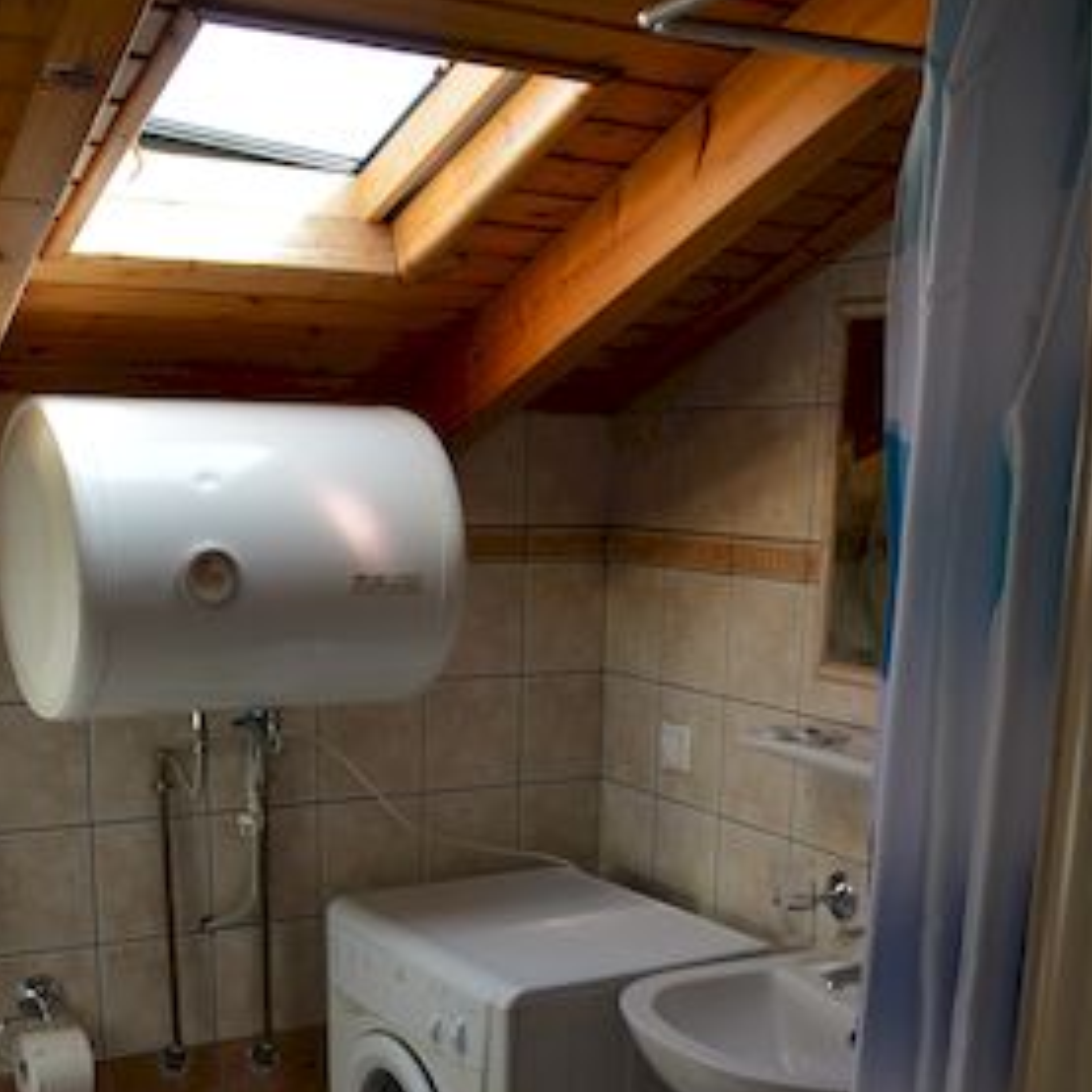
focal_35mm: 44
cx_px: 538
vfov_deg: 36.3
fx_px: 1570
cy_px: 954
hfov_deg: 38.3
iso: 360
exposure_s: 1/125
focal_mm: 18
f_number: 5.6
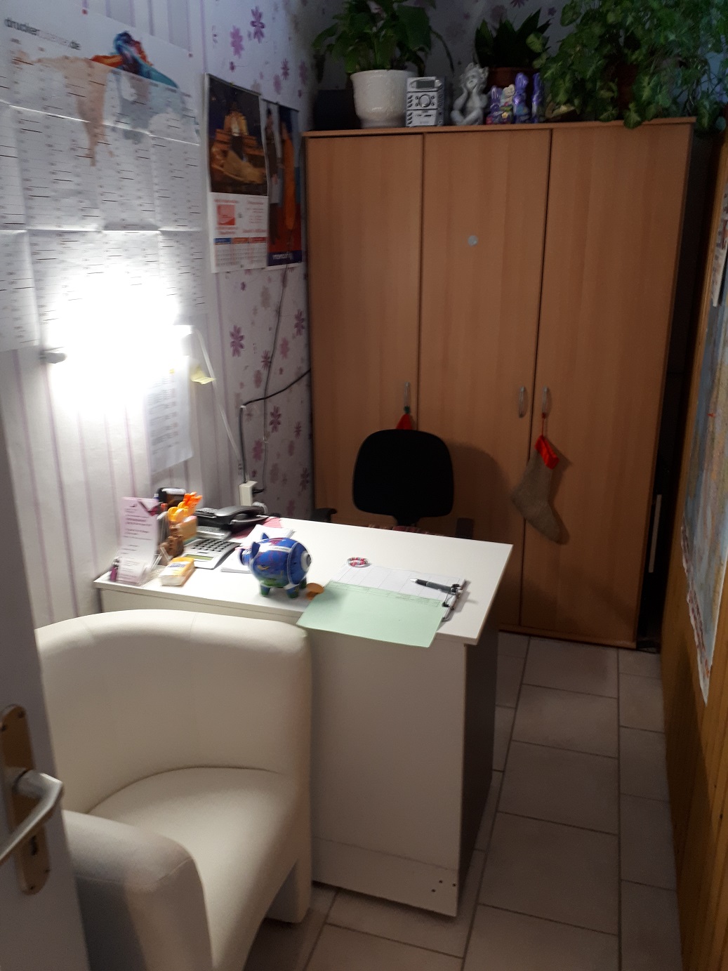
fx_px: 757
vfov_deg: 65.3
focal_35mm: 27
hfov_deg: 51.3
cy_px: 486
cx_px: 364
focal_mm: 3.6
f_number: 1.9
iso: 160
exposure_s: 1/20
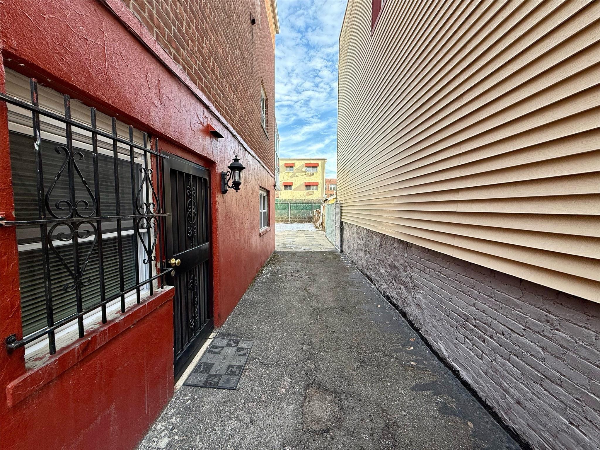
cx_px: 300
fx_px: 243
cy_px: 225
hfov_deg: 102.1
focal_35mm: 14
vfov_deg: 85.7
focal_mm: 2.22
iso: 64
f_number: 2.2
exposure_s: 1/344
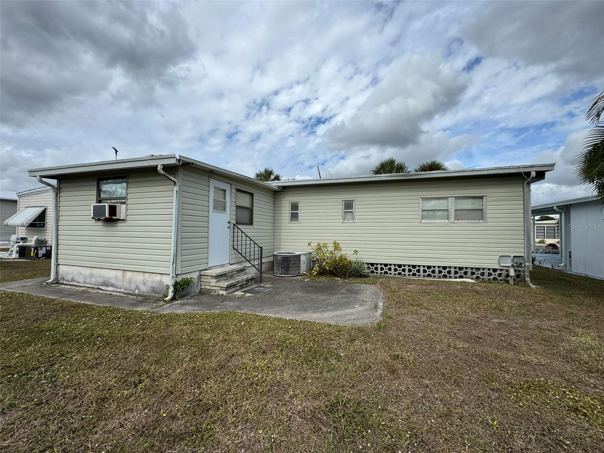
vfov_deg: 85.7
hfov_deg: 102.1
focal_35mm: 14
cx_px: 302
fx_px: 244
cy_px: 226
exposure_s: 1/2083
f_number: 2.2
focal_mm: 2.22
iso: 50
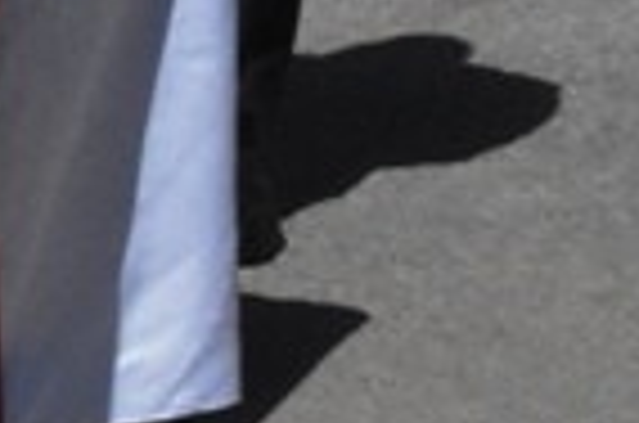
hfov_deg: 7.2
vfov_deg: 4.8
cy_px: -245
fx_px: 4994
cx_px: -180
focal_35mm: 282
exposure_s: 1/3200
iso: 2500
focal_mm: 26
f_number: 25
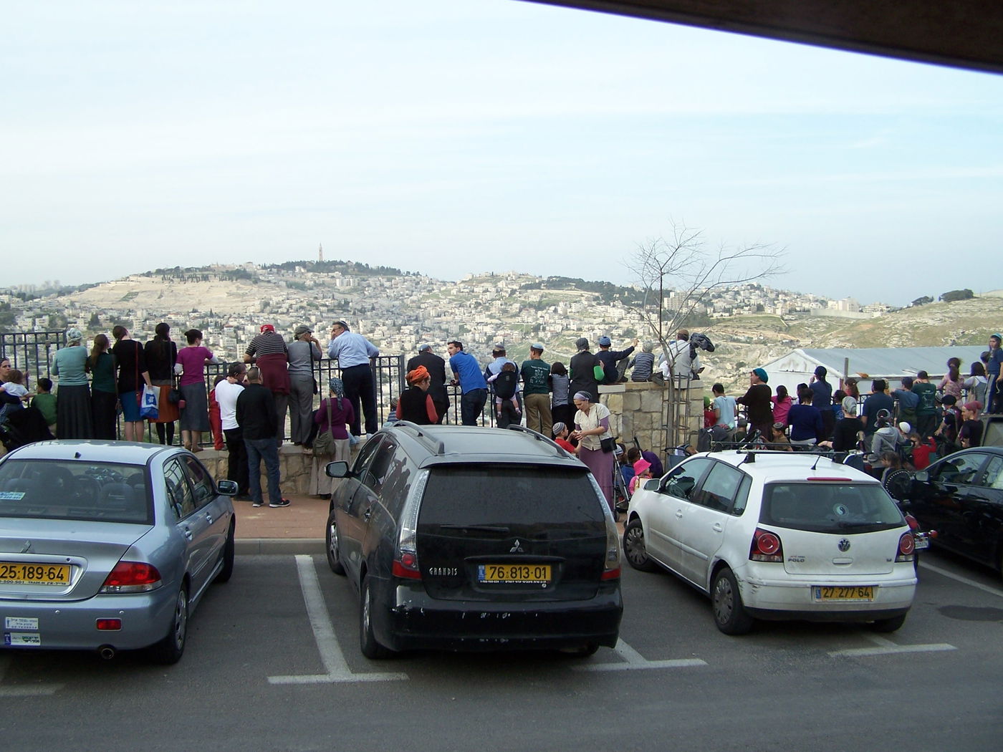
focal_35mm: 38
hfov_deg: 49.0
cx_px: 502
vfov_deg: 37.7
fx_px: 1101
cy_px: 376
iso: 80
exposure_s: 1/250
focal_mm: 6.3
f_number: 2.8
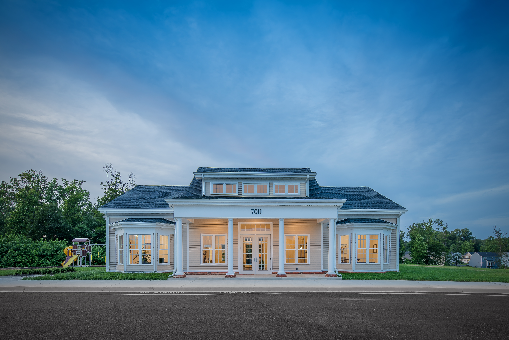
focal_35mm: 19
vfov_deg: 64.6
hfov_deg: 86.9
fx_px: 269
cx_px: 254
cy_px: 170
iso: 64
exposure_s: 1/1.67
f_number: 9
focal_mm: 19
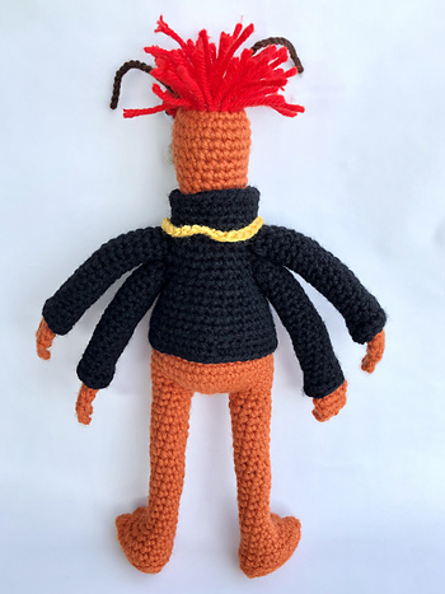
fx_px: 514
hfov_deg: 46.8
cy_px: 303
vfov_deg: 60.0
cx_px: 229
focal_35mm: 30
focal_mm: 3.99
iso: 32
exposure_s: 1/120
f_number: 1.8
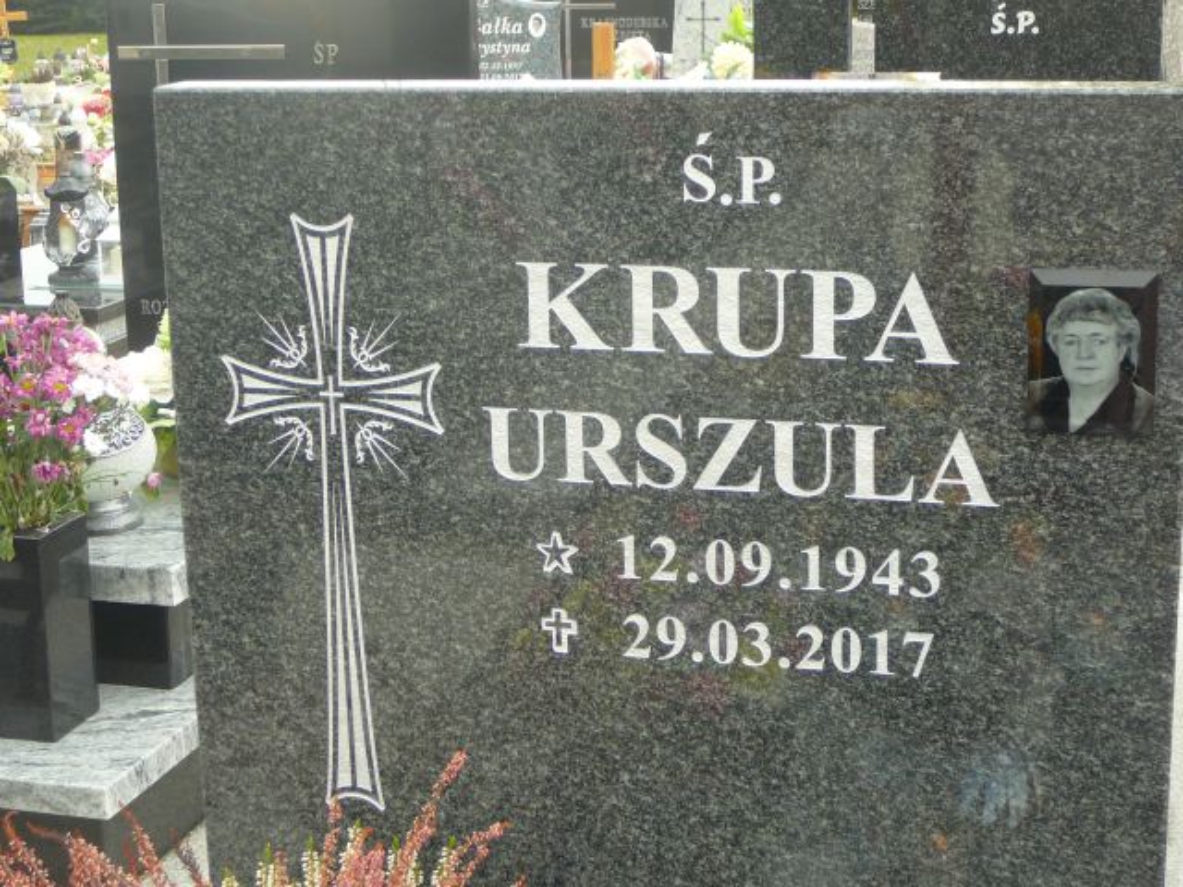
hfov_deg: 31.7
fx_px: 2085
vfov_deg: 24.0
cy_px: 444
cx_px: 592
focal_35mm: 61
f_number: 3.6
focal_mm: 9.1
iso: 100
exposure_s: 1/50
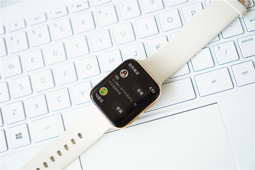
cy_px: 85
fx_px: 397
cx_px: 128
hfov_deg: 35.7
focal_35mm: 56
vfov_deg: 24.2
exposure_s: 1/100
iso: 320
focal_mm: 56
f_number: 4.5
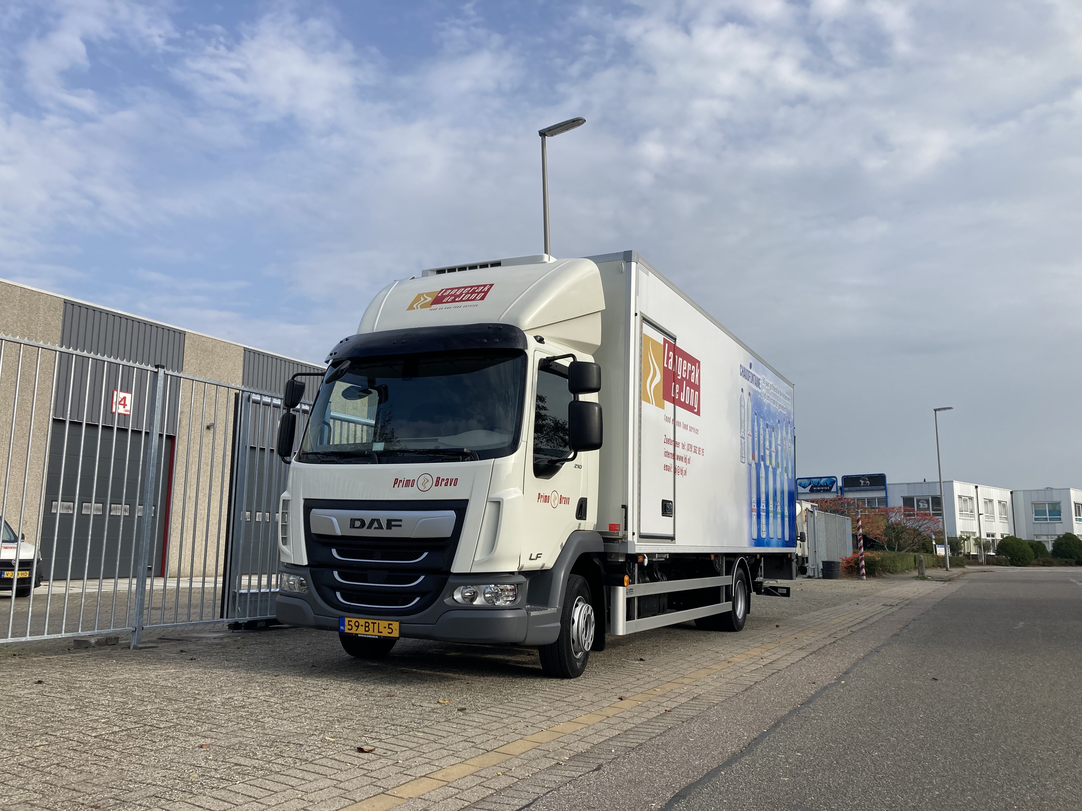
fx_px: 875
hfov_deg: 63.4
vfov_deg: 49.7
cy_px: 406
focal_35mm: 28
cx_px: 541
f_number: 1.8
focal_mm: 3.99
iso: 20
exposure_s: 1/1656
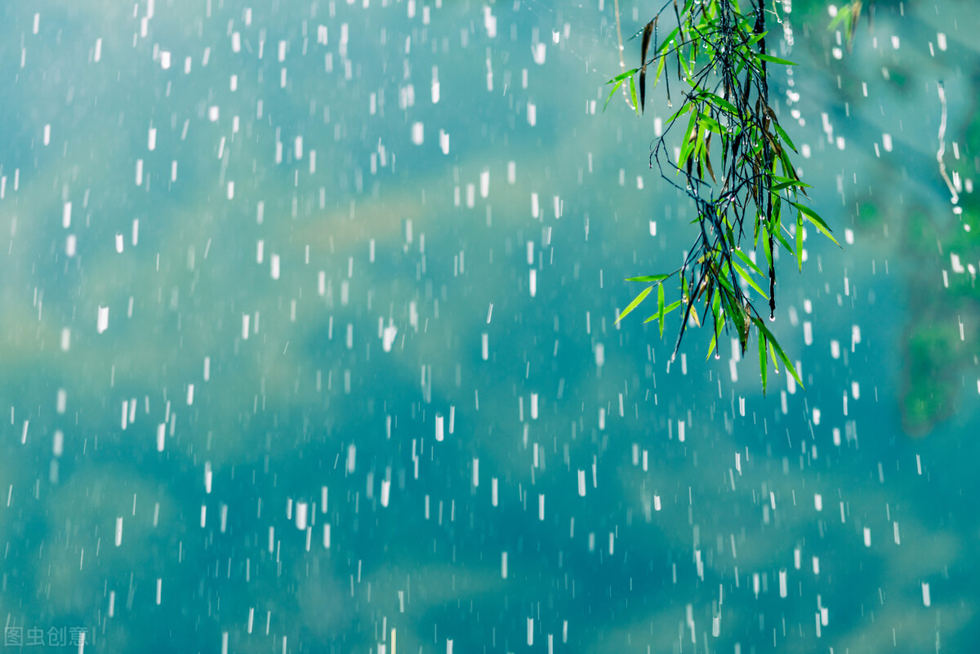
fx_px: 2859
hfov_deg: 19.4
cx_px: 490
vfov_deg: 13.1
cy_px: 327
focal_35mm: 105
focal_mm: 105
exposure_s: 1/250
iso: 400
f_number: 3
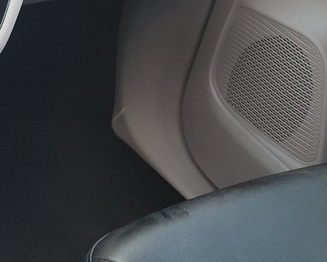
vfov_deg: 22.0
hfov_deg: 25.3
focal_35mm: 66
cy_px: -18
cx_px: -83
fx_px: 639
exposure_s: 1/119
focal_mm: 6.7
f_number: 1.8
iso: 87
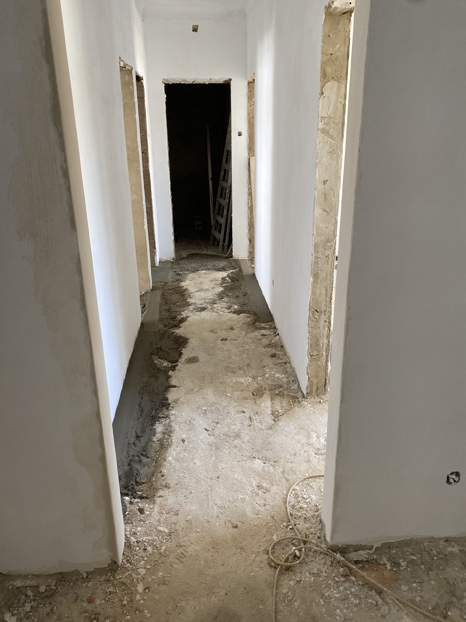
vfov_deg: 67.3
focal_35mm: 26
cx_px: 233
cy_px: 311
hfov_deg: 53.1
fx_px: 467
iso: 100
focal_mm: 4.25
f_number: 1.8
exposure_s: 1/121
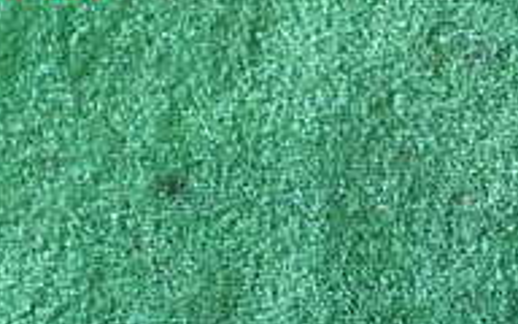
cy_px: 554
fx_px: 1172
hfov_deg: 24.5
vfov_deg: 14.2
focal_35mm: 83
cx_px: 421
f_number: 2
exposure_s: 1/50
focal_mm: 4.5
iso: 200
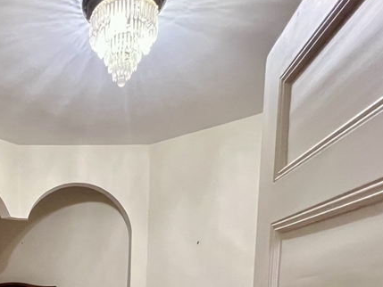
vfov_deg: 37.9
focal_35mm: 31
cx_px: 54
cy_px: 316
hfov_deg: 52.7
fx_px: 343
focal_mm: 1.57
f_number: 1.8
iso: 800
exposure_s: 1/60
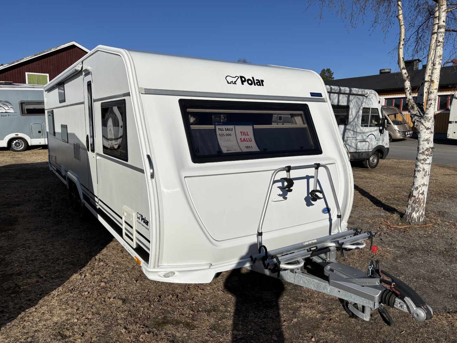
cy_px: 172
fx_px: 343
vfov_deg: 53.1
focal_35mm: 26
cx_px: 228
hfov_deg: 67.3
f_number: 1.6
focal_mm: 5.96
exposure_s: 1/9901
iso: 50
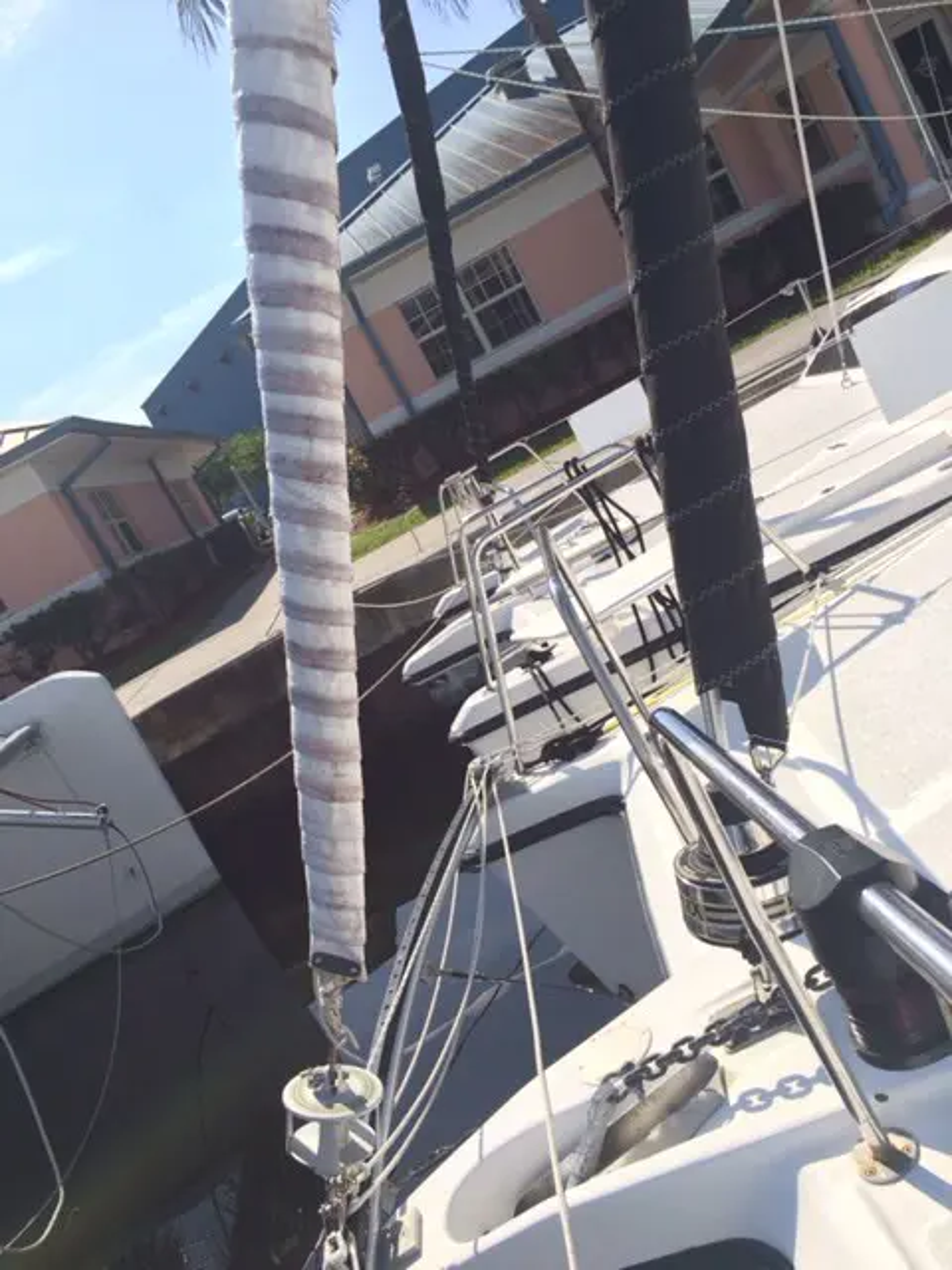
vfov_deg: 61.7
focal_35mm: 29
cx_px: 476
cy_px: 635
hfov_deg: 48.2
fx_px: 1063
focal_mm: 4.15
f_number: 2.2
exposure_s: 1/1642
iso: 32
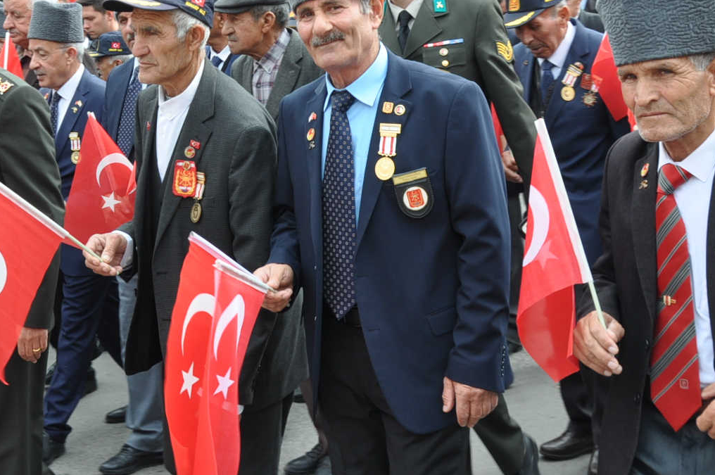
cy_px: 65
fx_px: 1508
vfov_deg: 17.7
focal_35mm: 76
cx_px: 172
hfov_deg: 26.3
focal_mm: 24
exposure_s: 1/80
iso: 200
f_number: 9
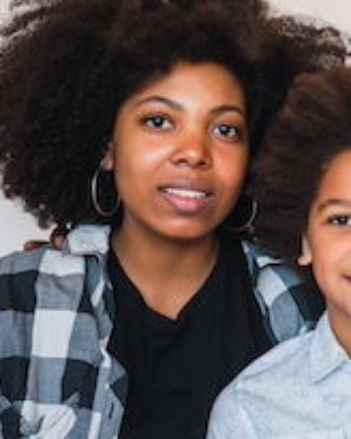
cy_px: 317
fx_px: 1662
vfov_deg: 15.0
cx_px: 651
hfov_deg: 11.2
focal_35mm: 128
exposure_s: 1/80
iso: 250
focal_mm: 35
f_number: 3.5
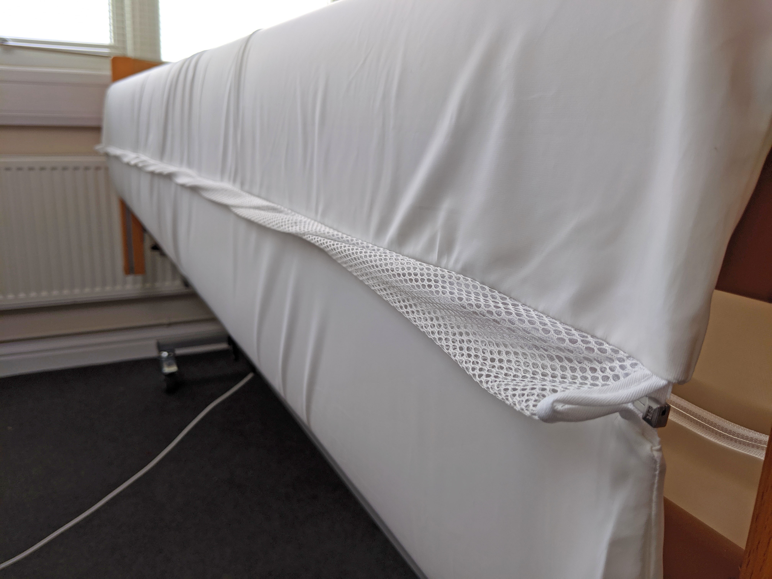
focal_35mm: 27
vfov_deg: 51.4
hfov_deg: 65.3
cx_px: 386
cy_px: 290
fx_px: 602
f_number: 1.8
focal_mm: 4.44
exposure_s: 1/171
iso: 45
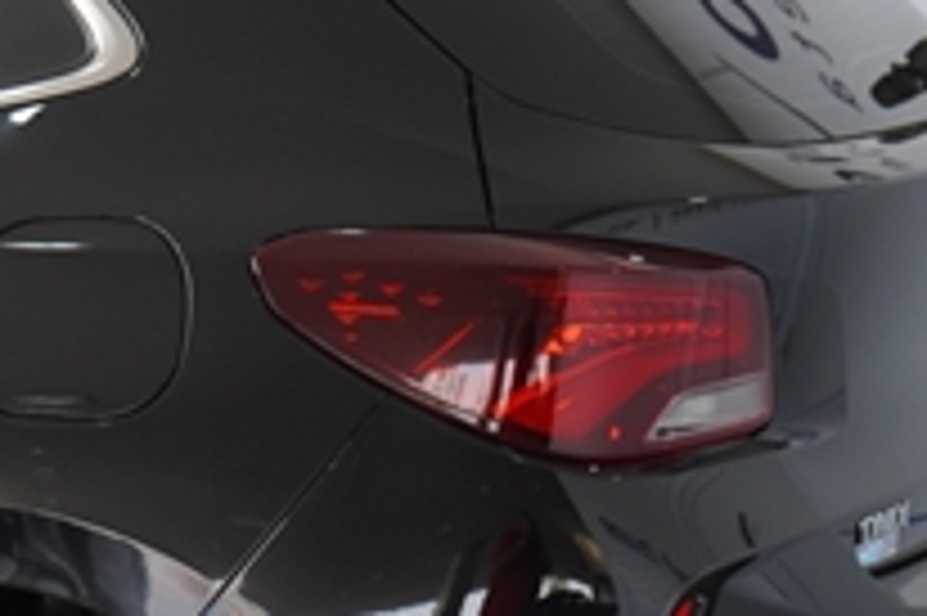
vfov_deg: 6.6
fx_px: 5377
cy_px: 353
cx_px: -590
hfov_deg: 9.5
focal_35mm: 209
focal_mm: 28
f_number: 4
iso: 100
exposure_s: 1/60
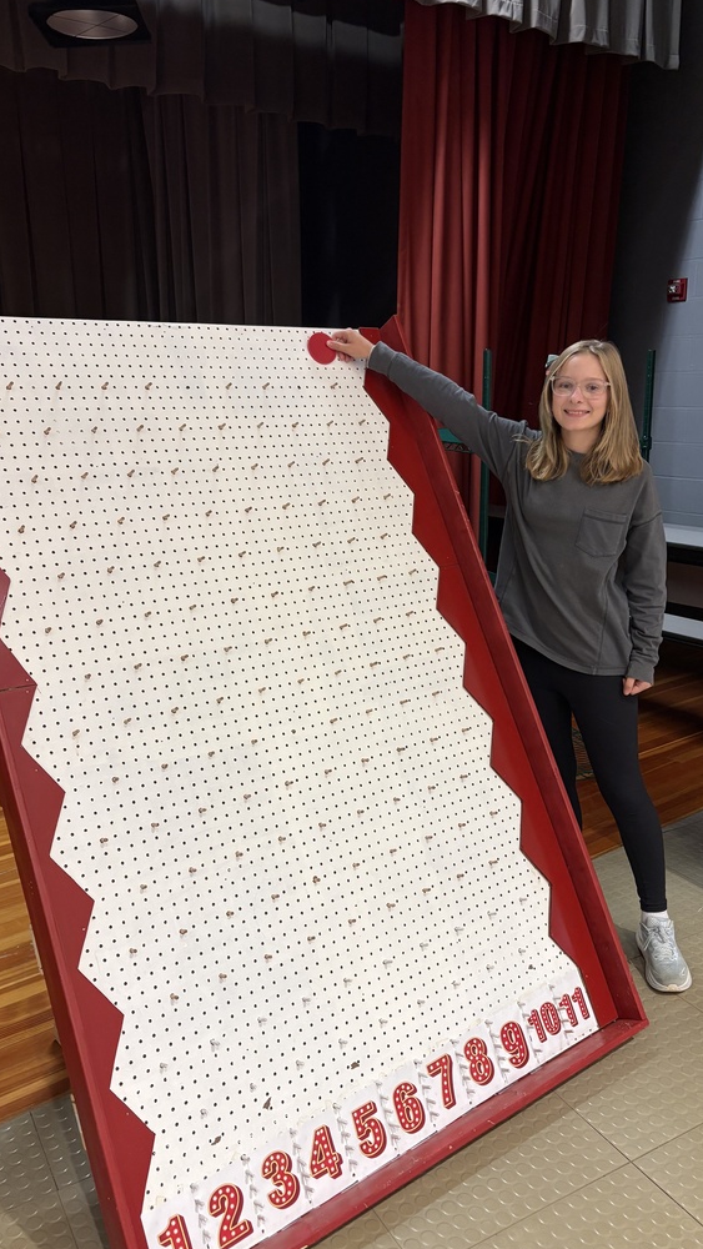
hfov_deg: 40.2
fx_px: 960
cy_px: 623
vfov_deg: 66.1
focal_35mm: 29
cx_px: 347
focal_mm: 5.96
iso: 160
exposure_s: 1/60
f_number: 1.6
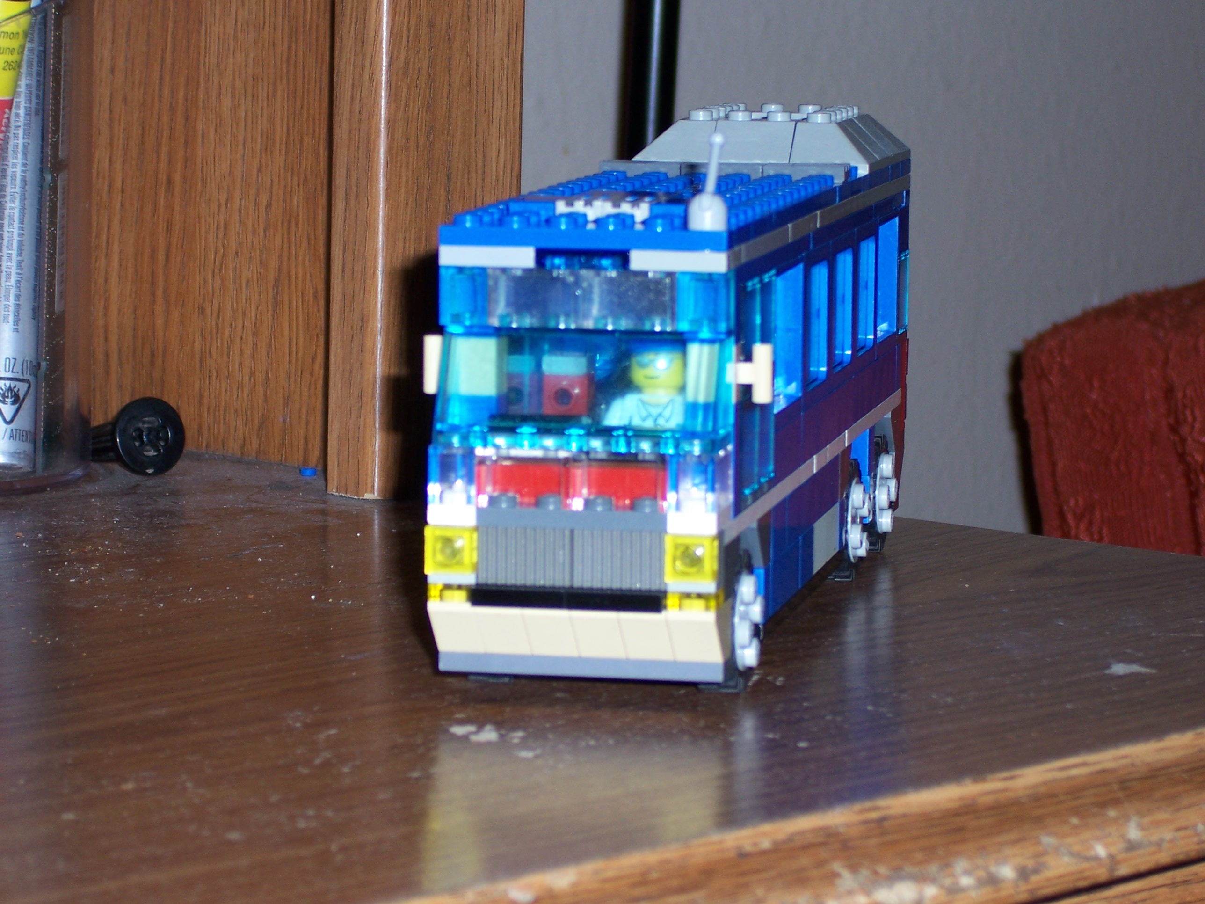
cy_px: 452
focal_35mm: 132
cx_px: 602
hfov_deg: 14.9
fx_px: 4595
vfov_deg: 11.2
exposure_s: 1/125
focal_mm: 22
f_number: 4.8
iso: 80
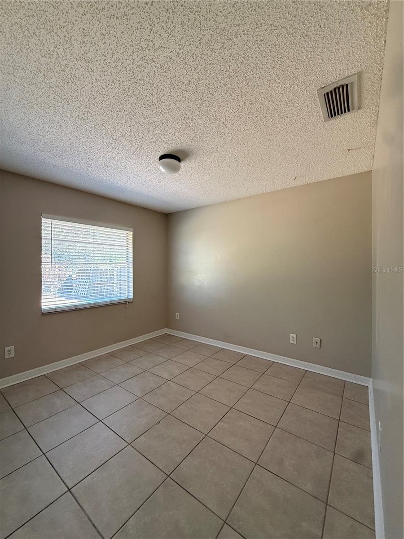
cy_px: 270
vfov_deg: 102.1
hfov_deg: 85.7
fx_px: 218
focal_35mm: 14
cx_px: 202
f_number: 2.2
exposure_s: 1/99
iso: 200
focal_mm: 2.22
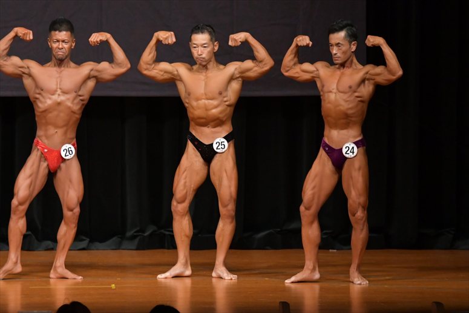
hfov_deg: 7.2
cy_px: 156
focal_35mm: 285
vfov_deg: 4.8
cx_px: 234
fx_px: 3711
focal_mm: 190
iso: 5000
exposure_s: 1/400
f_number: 5.6
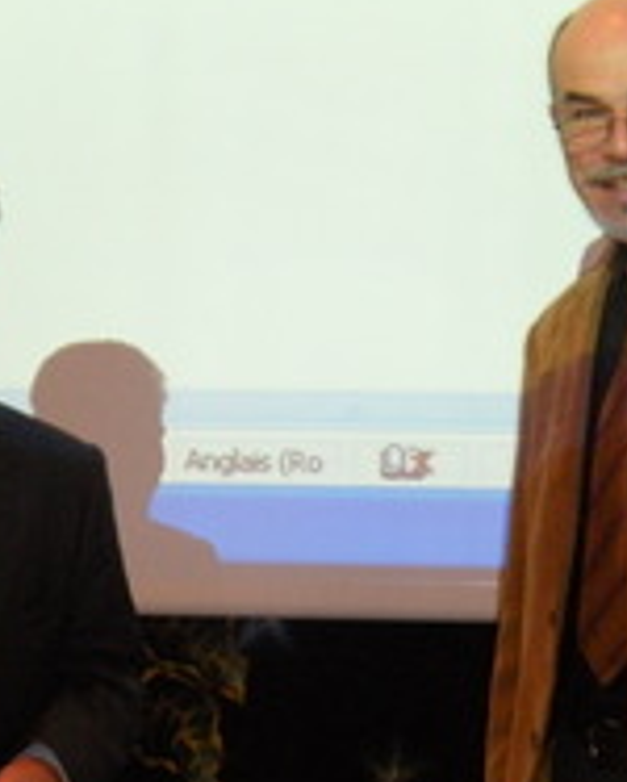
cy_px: 468
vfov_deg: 26.0
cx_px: 326
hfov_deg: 21.0
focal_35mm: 73
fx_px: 1691
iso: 400
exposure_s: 1/30
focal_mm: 5.9
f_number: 3.8
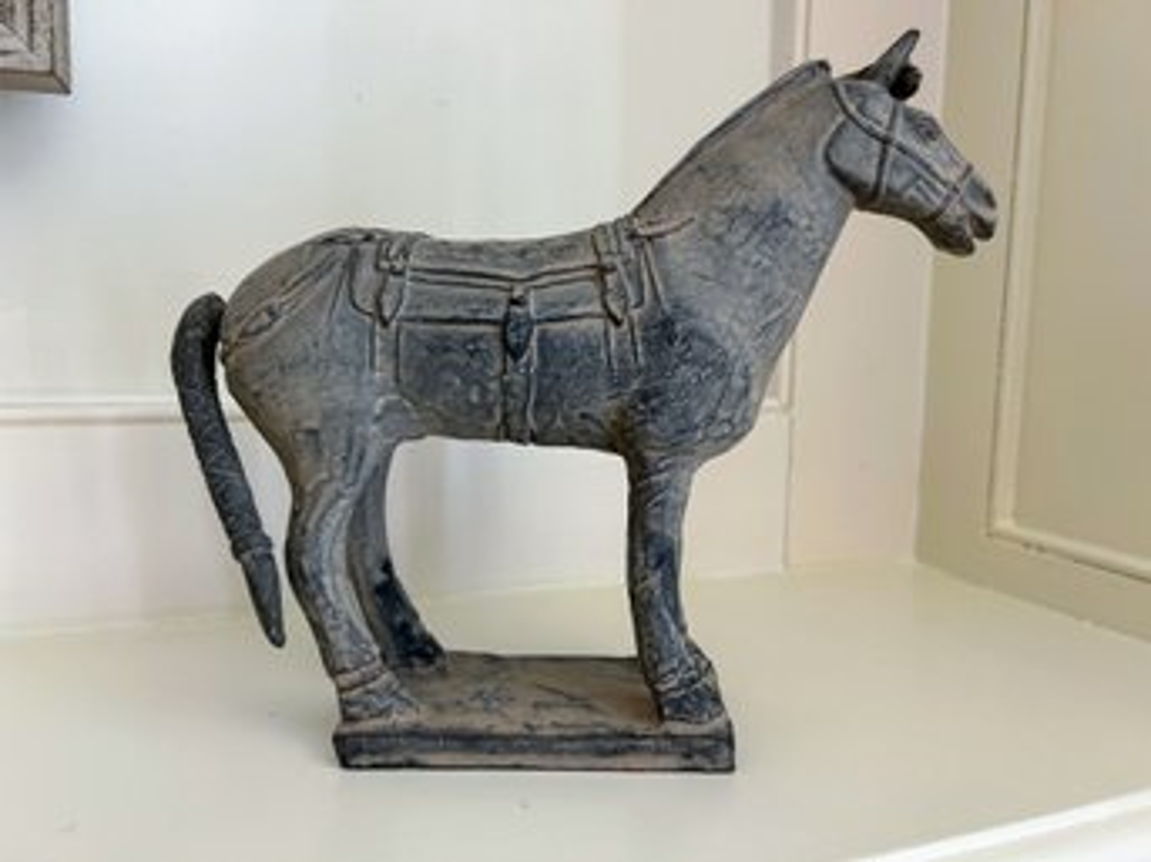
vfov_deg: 53.0
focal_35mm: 26
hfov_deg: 67.3
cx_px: 576
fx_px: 864
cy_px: 431
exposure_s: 1/107
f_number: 1.5
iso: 125
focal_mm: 5.7
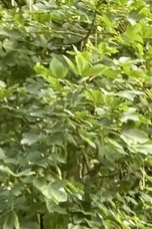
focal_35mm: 164
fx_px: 1039
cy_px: 434
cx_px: -121
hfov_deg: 8.1
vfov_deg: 11.5
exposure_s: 1/60
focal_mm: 2.71
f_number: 2.2
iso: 160
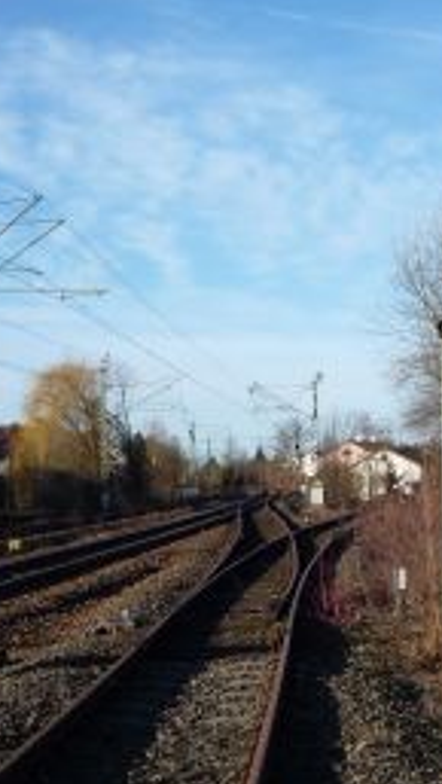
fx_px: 1351
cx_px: 341
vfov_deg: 32.3
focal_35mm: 65
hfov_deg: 18.4
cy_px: 394
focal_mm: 5.2
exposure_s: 1/400
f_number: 4.5
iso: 100
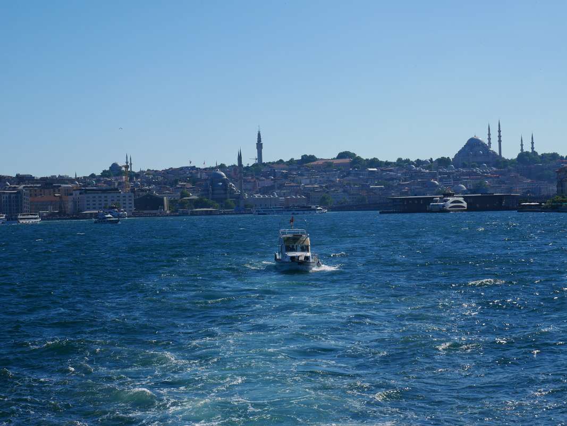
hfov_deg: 25.7
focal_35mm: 76
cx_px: 284
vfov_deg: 19.4
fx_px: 1245
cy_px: 213
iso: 200
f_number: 10
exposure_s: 1/640
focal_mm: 38
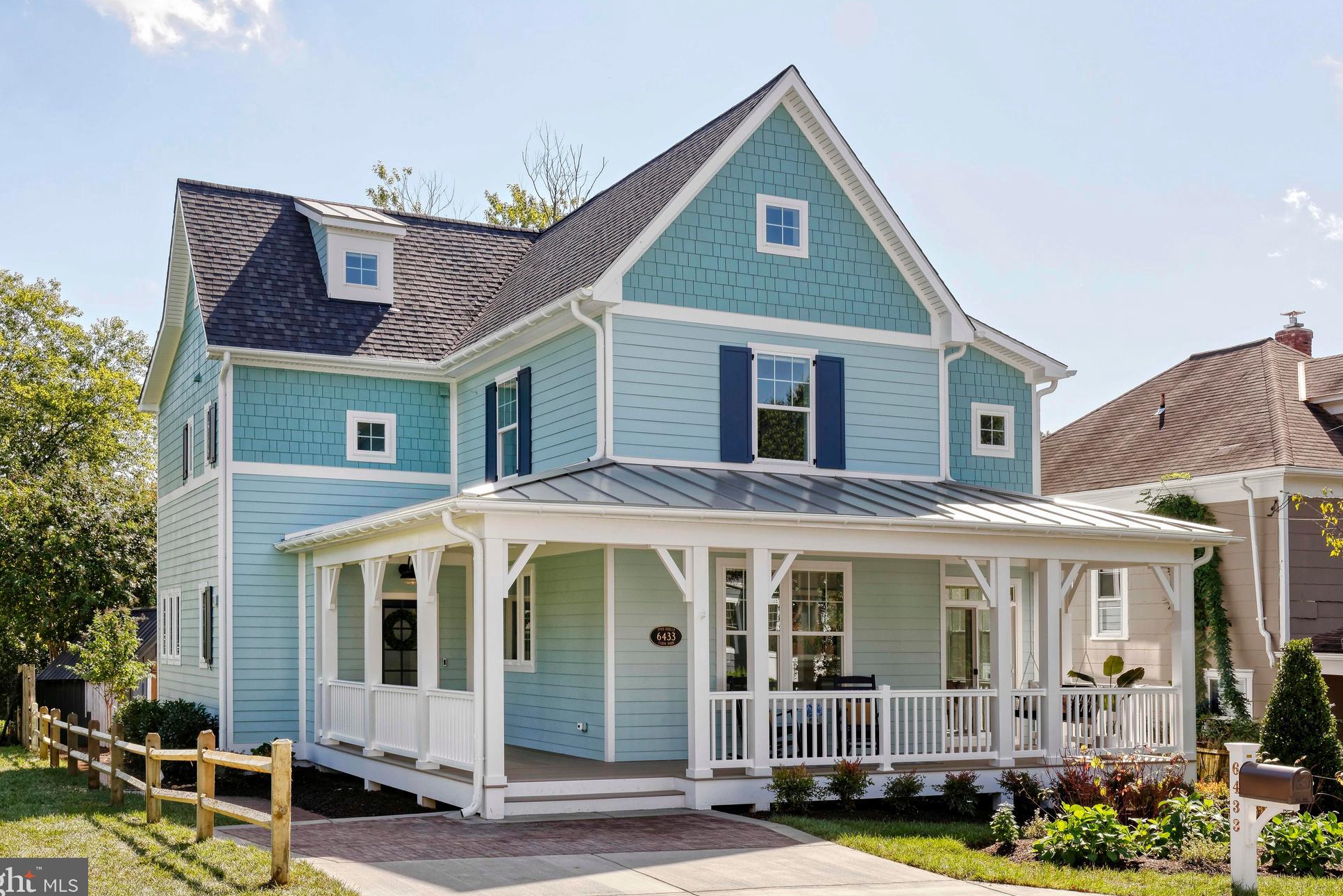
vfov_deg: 36.9
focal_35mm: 36
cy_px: 434
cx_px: 645
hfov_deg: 53.1
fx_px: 1343
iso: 320
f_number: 14
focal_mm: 34
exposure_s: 1/160
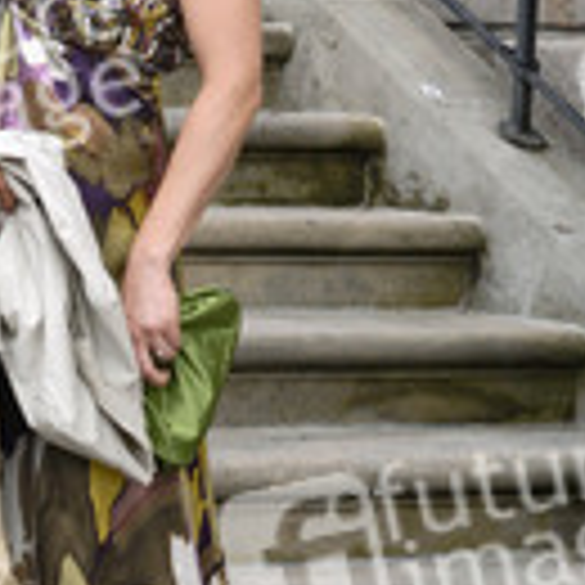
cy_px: 315
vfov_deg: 9.3
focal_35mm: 188
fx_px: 3595
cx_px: 45
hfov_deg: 9.3
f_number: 6.3
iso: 200
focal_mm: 48
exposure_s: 1/125
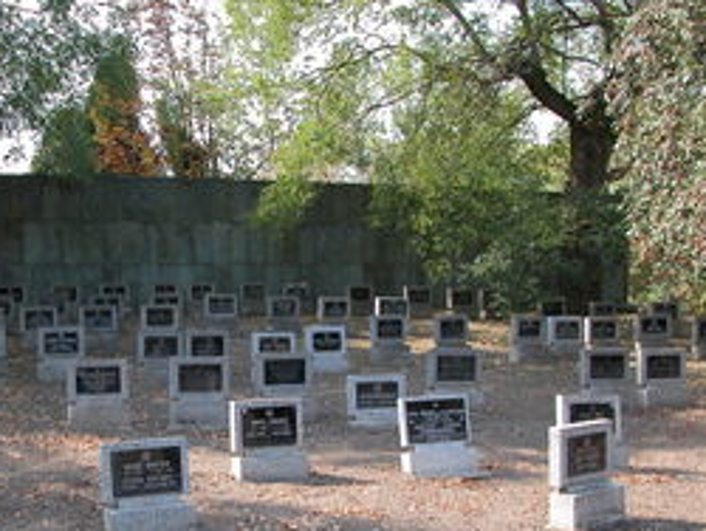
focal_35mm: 56
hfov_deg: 33.6
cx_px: 167
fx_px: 1143
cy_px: 347
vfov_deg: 26.0
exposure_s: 1/153
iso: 100
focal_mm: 8.9
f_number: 4.5
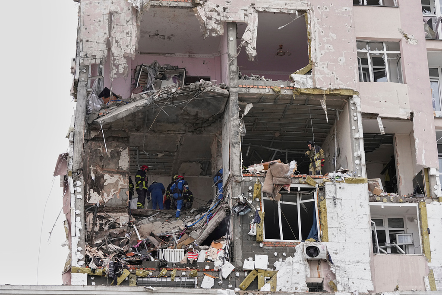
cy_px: 148
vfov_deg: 16.7
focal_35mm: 82
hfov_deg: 24.8
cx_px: 221
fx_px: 1007
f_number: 4
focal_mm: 82
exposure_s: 1/800
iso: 1600
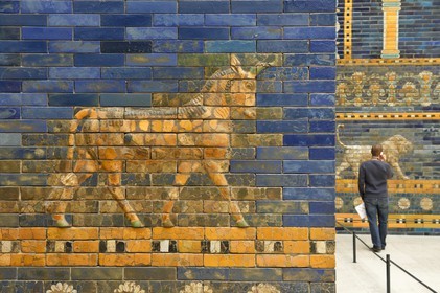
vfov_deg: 28.0
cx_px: 220
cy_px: 146
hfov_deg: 41.1
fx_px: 586
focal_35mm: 48
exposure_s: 1/60
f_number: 5.6
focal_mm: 48
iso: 3200
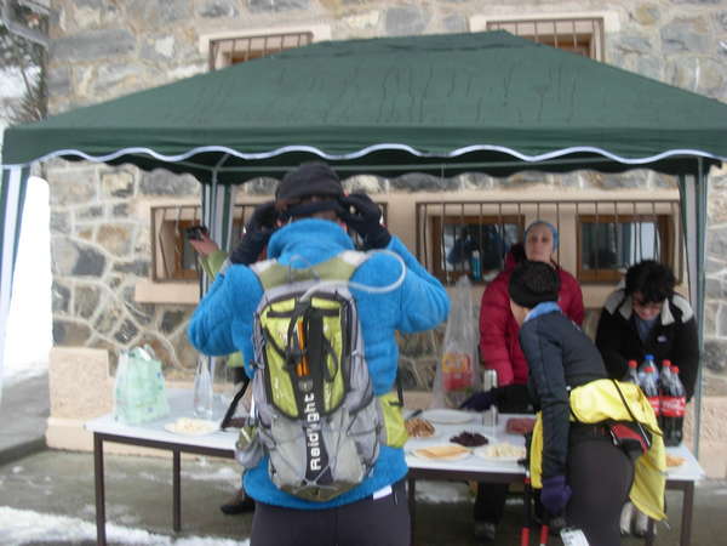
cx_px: 364
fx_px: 798
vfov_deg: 37.7
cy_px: 273
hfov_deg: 49.0
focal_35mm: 38
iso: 79
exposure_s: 1/55.3
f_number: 2.9
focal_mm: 6.3
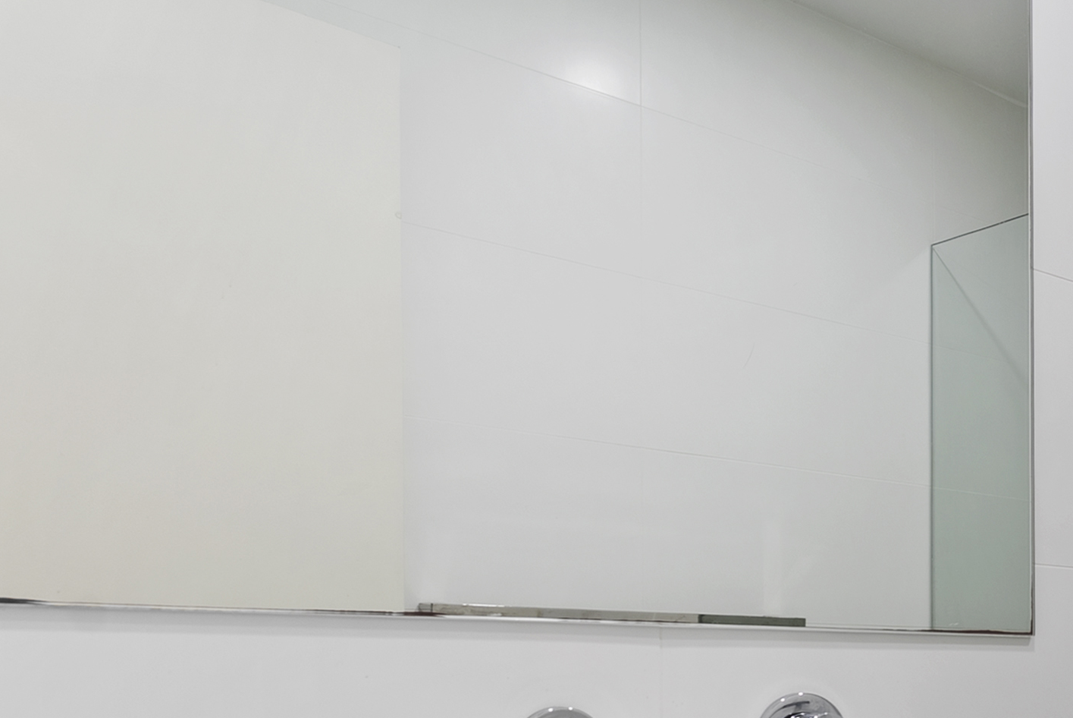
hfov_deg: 33.8
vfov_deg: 29.8
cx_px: 1387
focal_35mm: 42
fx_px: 1253
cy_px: 716
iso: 100
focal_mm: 14
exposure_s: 1/1.67
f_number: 9
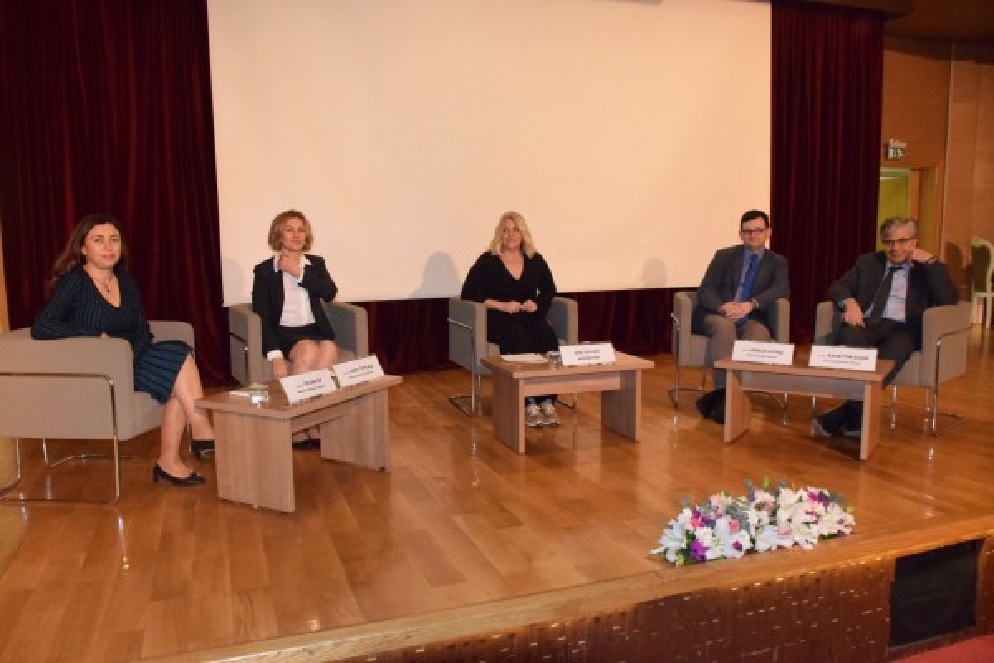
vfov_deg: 47.9
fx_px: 745
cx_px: 497
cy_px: 332
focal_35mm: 27
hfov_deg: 67.4
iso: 8000
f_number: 4.5
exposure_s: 1/200
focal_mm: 18
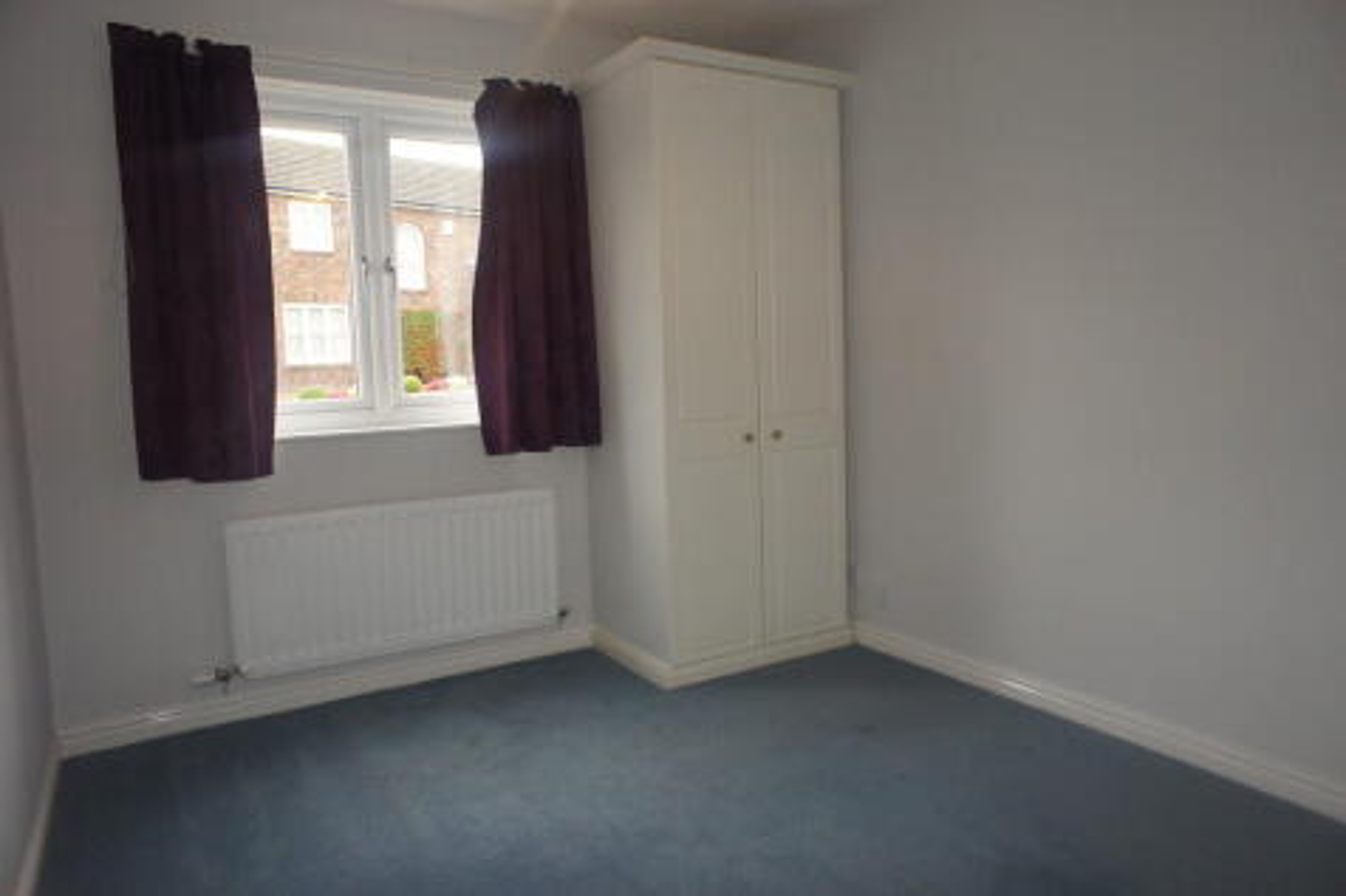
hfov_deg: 73.8
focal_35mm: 24
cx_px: 673
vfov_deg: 53.1
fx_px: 897
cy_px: 448
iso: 800
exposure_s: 1/100
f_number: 5
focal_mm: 16
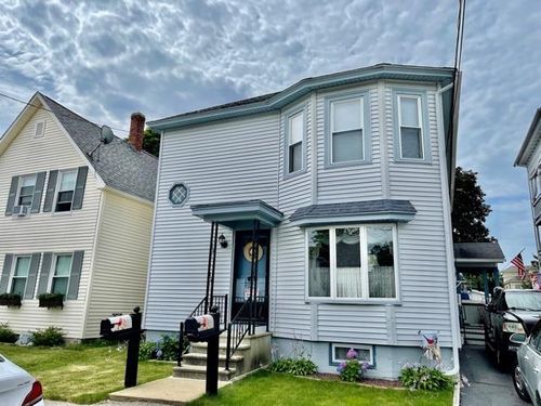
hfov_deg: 67.3
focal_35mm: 26
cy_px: 203
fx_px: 406
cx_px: 270
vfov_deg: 53.1
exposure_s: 1/7407
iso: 32
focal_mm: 5.1
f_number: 1.6
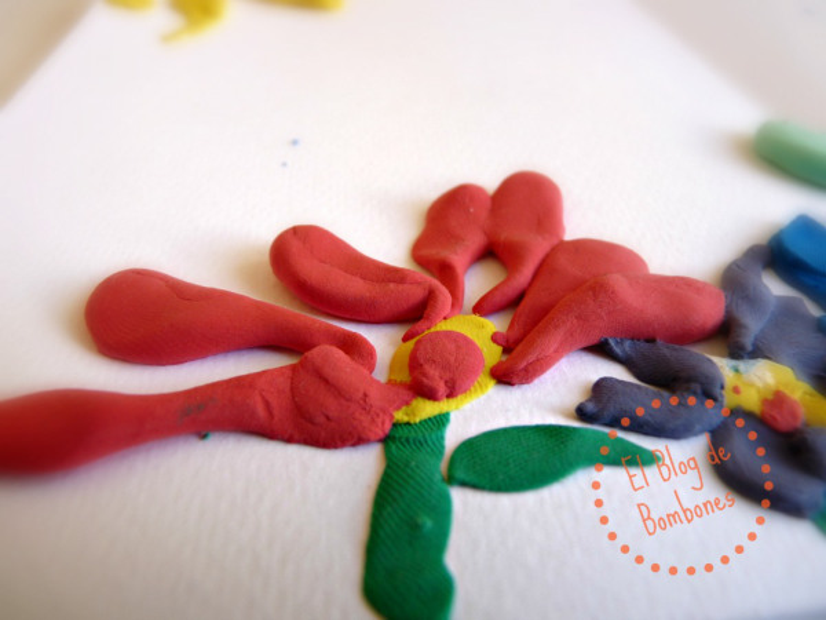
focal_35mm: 27
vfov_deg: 51.4
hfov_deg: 65.3
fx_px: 644
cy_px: 310
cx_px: 413
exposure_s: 1/60
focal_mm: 4.8
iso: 100
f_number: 2.8
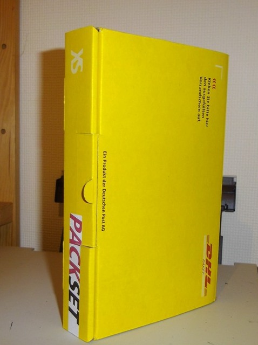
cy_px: 172
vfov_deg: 65.4
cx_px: 129
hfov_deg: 51.2
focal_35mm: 27
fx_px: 269
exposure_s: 1/50
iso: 100
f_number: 3.2
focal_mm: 4.9
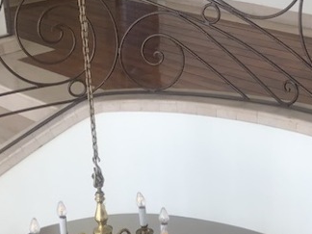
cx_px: 142
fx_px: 829
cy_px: 218
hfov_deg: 21.3
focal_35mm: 92
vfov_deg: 15.8
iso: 20
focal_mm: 3.99
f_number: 1.8
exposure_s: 1/170
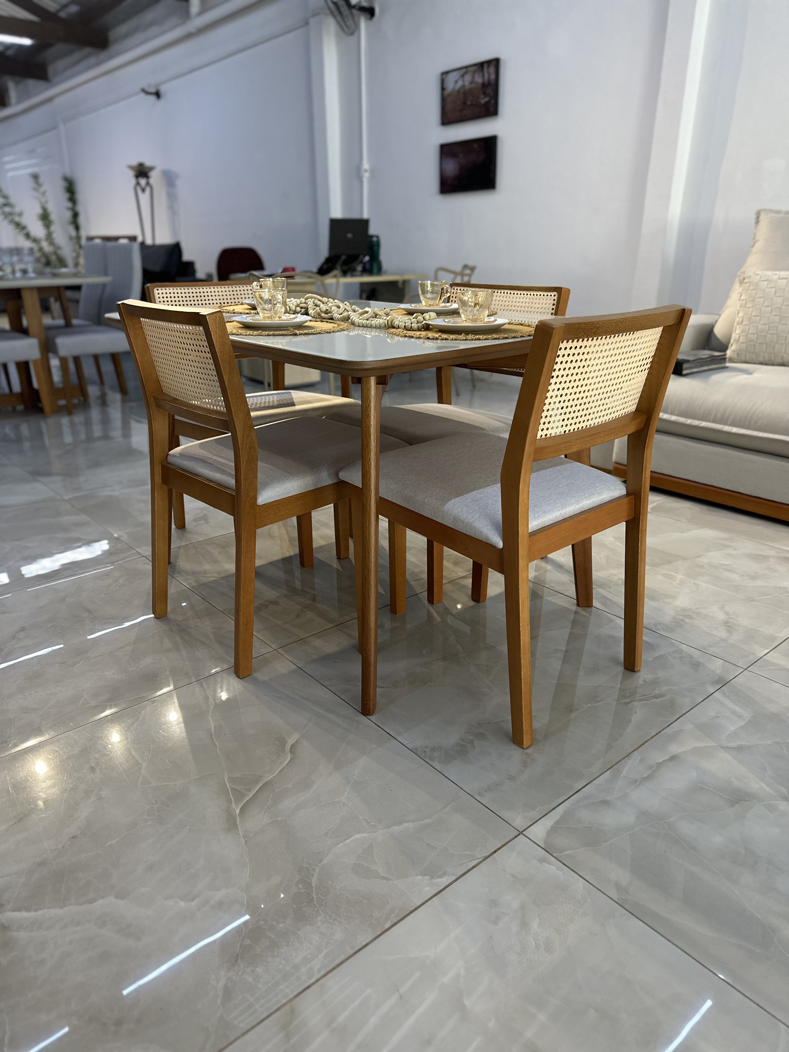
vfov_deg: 71.6
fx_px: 729
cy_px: 526
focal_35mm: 24
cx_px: 394
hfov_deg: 56.8
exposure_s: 1/120
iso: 200
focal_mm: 6.86
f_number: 1.78
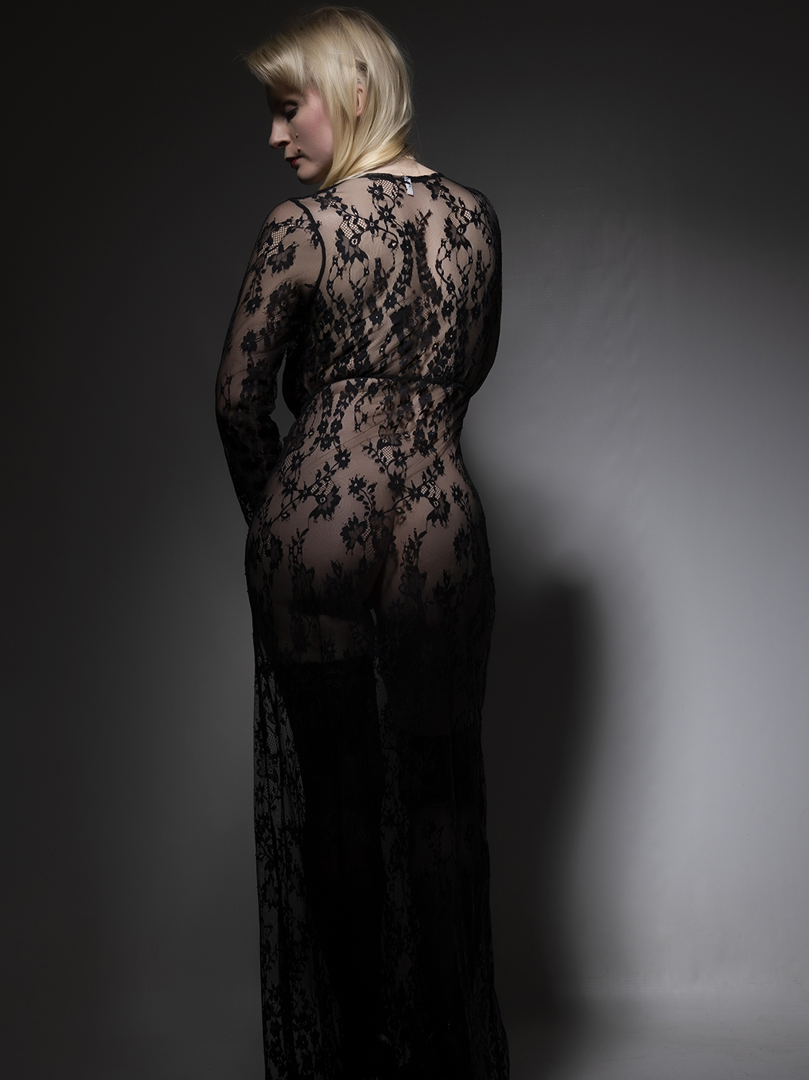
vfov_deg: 34.9
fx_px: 1714
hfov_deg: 26.6
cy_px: 597
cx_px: 398
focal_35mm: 55
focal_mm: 50
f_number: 14
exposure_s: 1/200
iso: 100
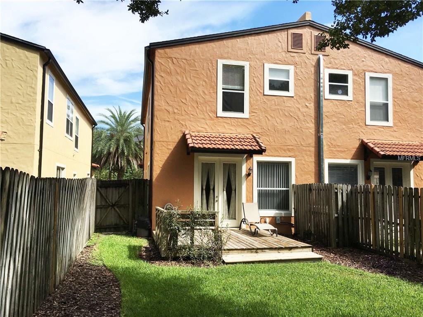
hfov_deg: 61.7
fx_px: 354
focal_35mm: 29
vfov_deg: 48.2
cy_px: 158
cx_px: 212
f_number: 2.2
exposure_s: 1/1326
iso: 25
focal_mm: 4.15
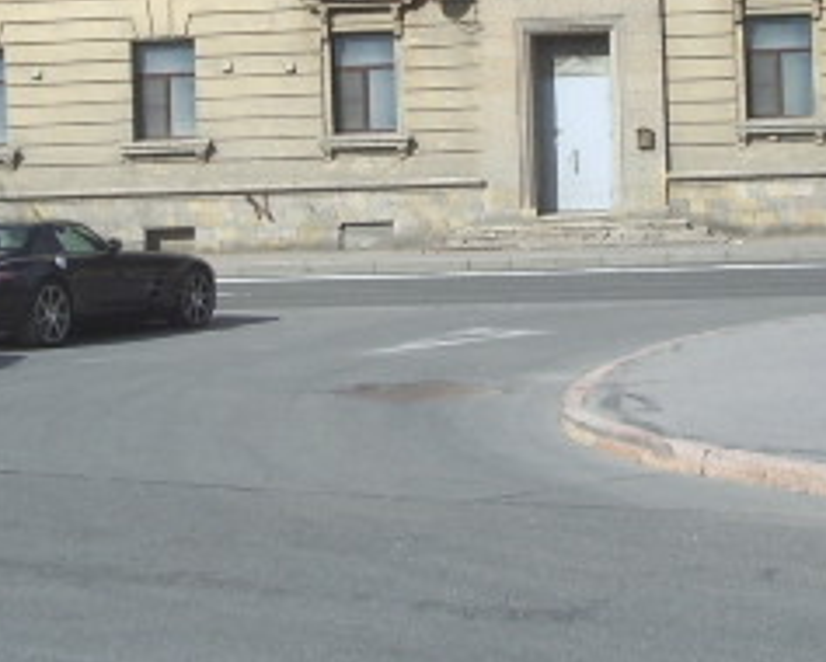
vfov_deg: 15.3
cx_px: 279
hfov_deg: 19.1
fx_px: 2447
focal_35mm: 100
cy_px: 143
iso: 50
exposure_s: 1/500
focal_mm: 5.8
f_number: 4.3
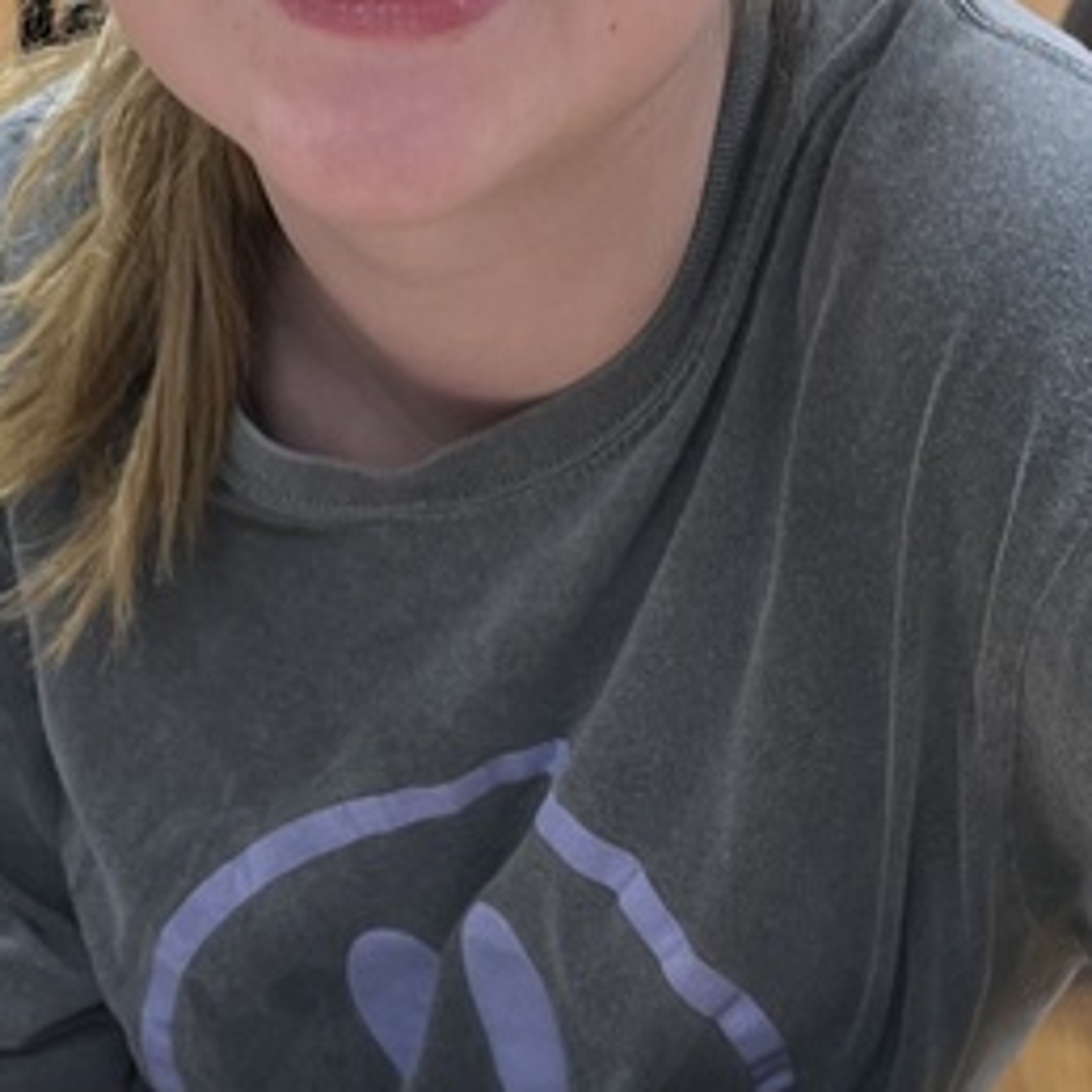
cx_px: 379
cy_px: 1075
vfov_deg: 18.6
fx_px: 3248
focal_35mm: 91
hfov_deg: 19.0
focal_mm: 5.1
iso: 64
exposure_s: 1/60
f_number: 1.6
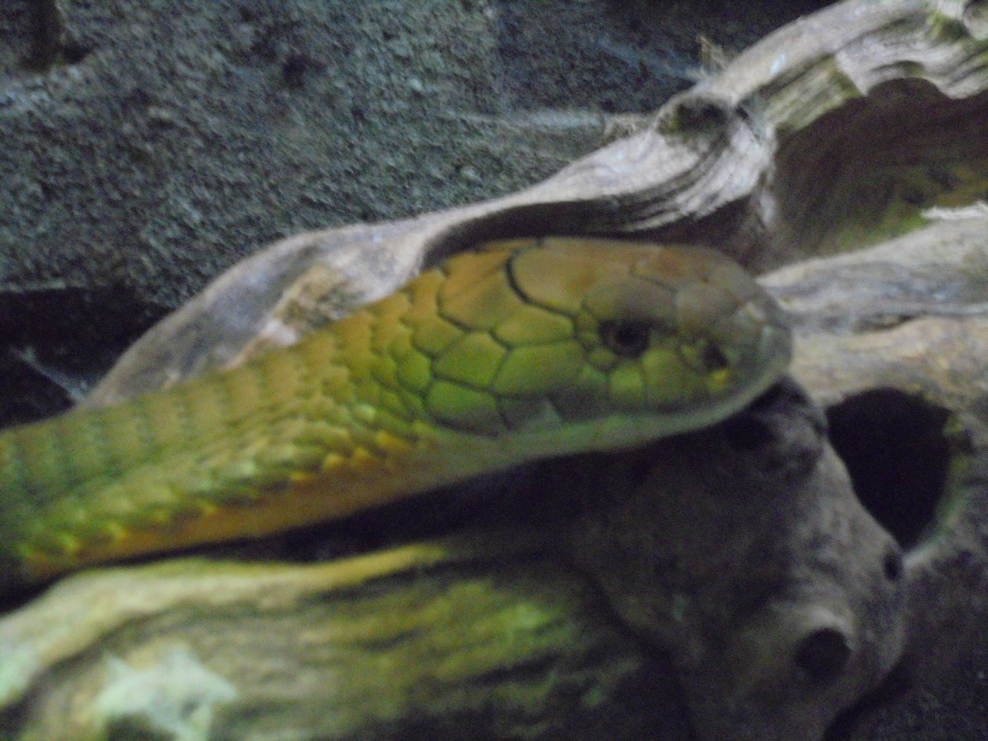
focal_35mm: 107
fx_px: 3054
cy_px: 370
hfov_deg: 18.4
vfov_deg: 13.8
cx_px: 494
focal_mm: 19.2
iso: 800
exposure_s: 1/6
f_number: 5.1
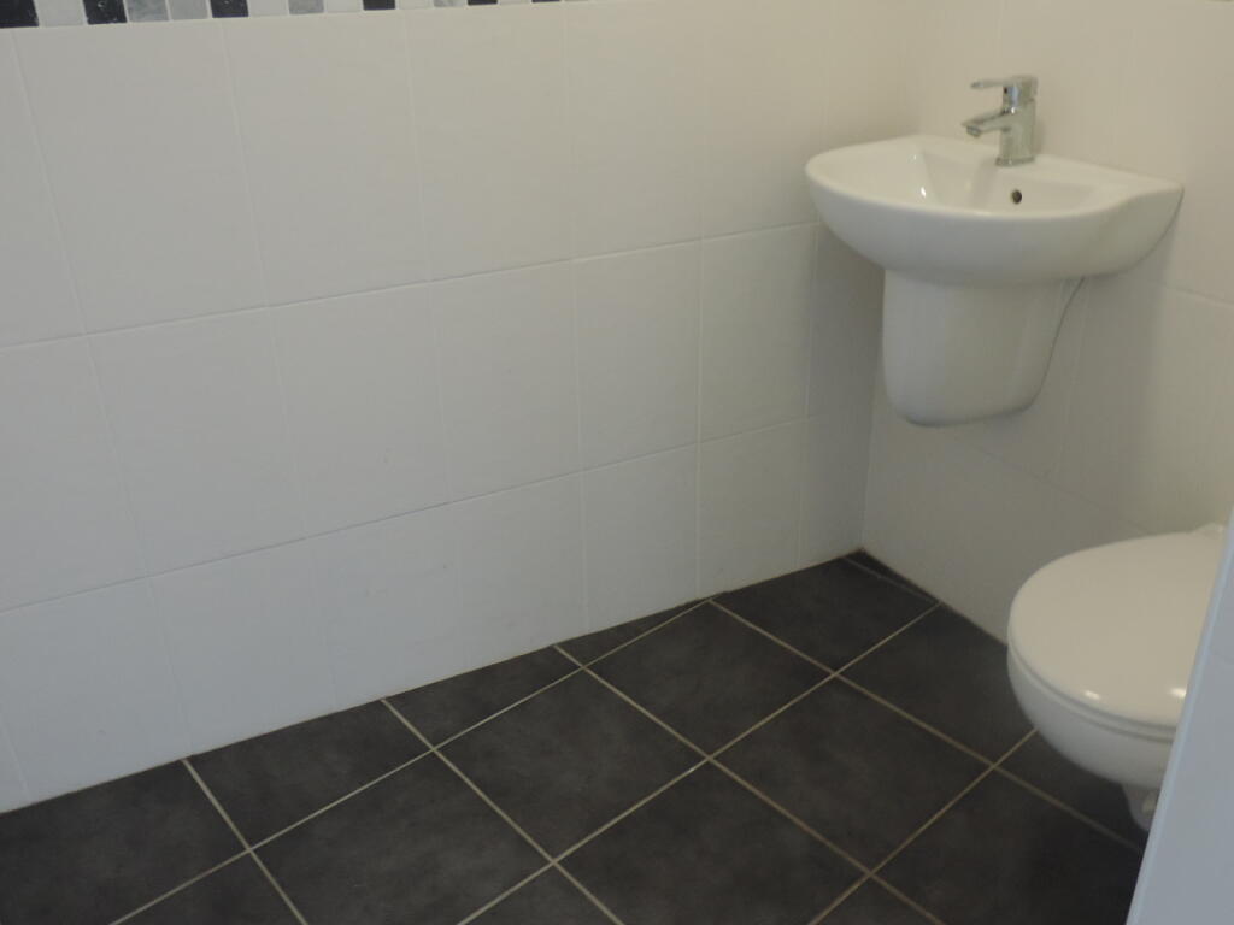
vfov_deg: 46.8
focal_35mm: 30
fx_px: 1069
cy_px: 462
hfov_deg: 60.0
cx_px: 617
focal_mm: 5.3
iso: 400
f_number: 3.1
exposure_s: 1/15
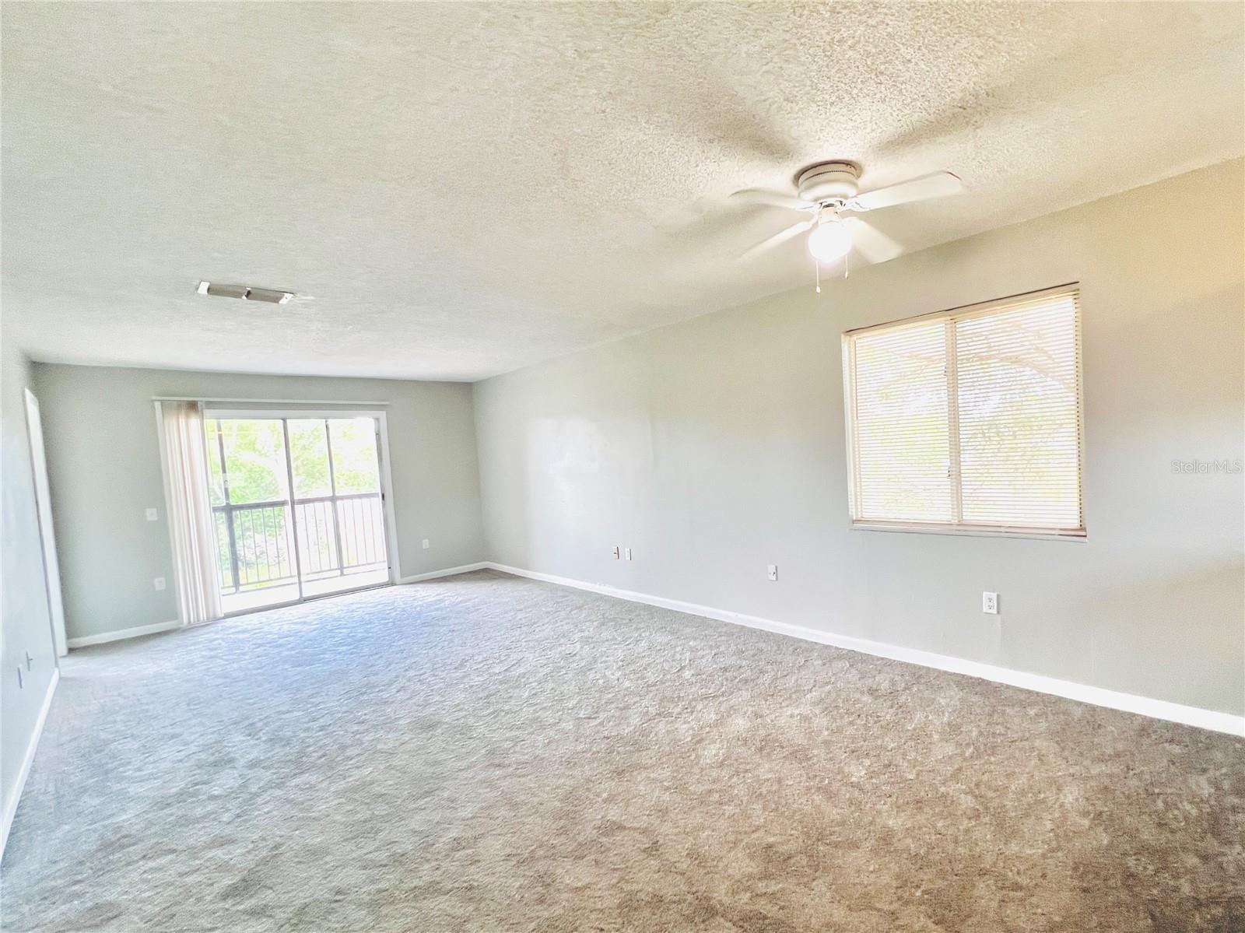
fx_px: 467
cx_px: 622
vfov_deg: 89.9
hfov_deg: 106.2
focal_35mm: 13
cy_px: 466
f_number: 1.8
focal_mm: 1.57
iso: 200
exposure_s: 1/120
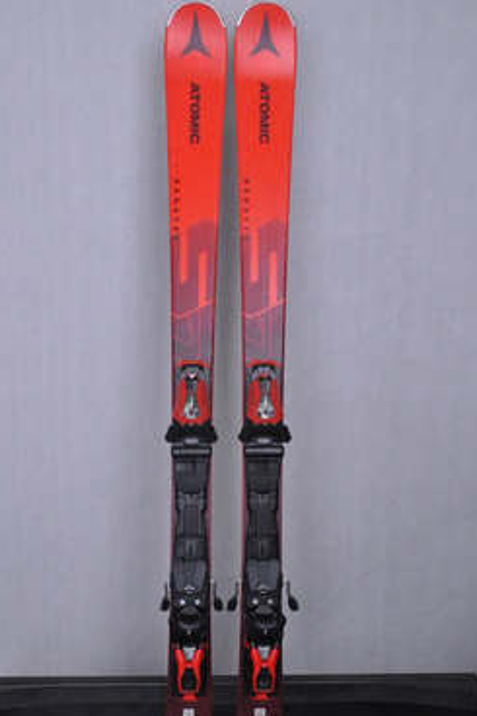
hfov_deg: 30.5
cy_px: 434
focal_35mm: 44
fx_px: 875
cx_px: 225
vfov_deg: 44.3
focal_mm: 24
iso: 3200
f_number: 9.5
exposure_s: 1/125
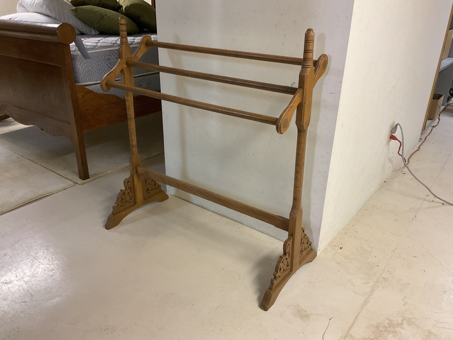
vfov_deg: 48.2
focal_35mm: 29
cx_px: 226
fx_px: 380
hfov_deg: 61.7
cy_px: 170
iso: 160
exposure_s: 1/60
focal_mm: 3
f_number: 1.8
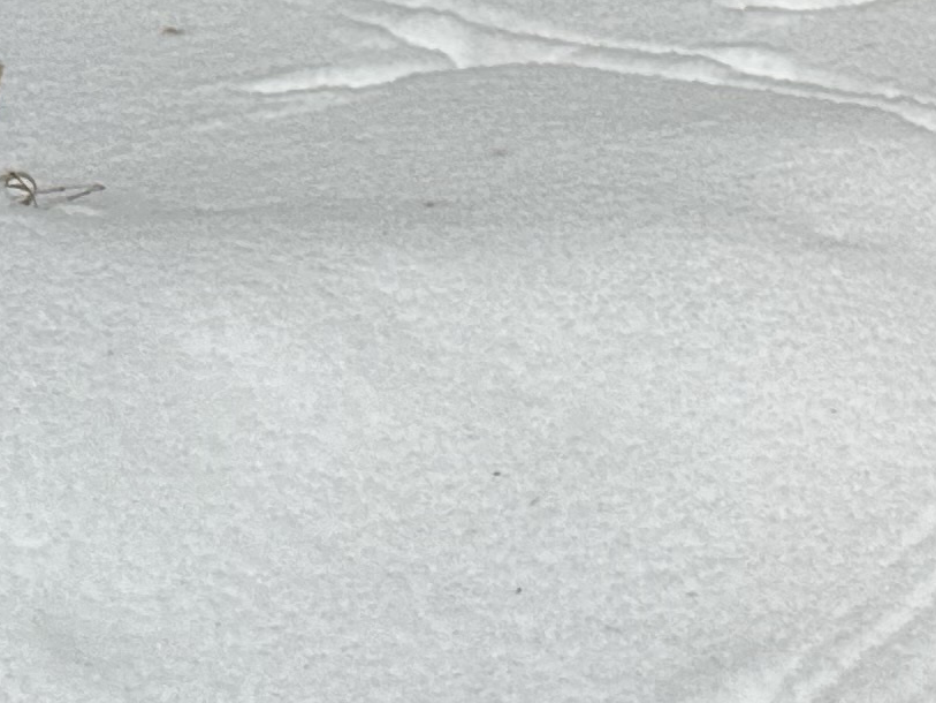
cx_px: 1484
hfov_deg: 15.1
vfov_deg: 12.4
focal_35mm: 119
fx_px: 3218
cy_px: 113
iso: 250
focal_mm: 6.86
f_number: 1.78
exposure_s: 1/61
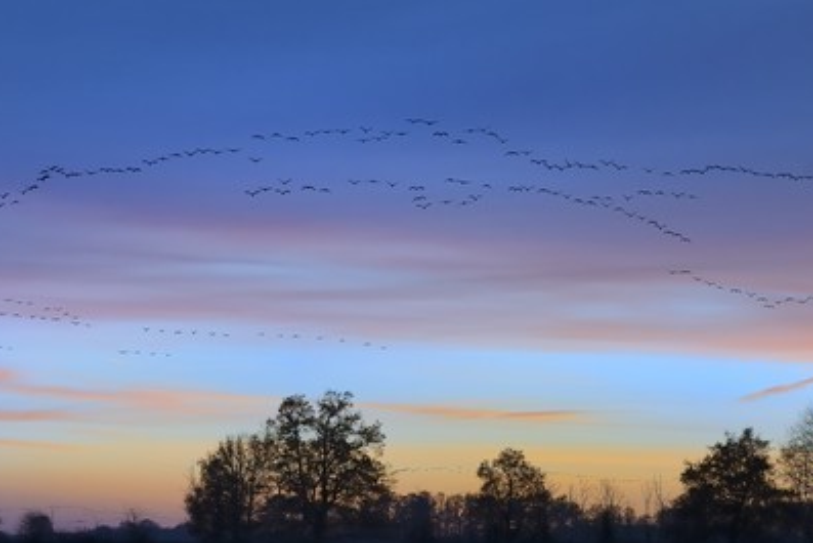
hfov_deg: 22.4
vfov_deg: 15.0
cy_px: 285
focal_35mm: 91
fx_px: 2056
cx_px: 416
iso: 1600
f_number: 6.3
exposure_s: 1/160
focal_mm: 86
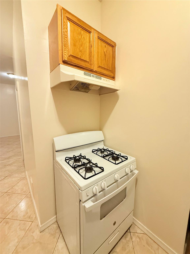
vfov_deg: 102.1
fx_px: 102
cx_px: 95
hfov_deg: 85.7
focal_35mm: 14
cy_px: 127
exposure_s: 1/60
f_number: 2.2
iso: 400
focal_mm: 2.22
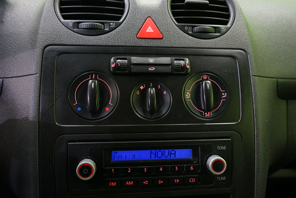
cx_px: 148
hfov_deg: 63.7
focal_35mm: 29
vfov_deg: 45.0
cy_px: 99
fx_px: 238
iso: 1600
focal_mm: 29
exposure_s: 1/20
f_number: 5.6
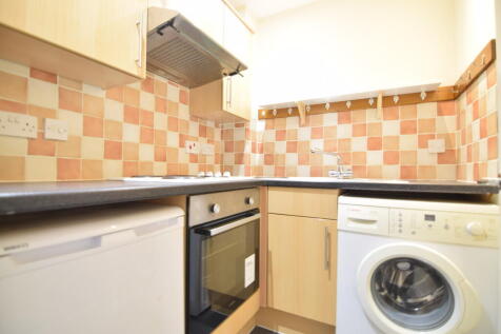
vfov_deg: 72.0
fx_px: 230
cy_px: 167
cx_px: 250
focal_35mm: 16
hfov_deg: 95.0
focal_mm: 11
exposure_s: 1/4
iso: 100
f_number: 2.8
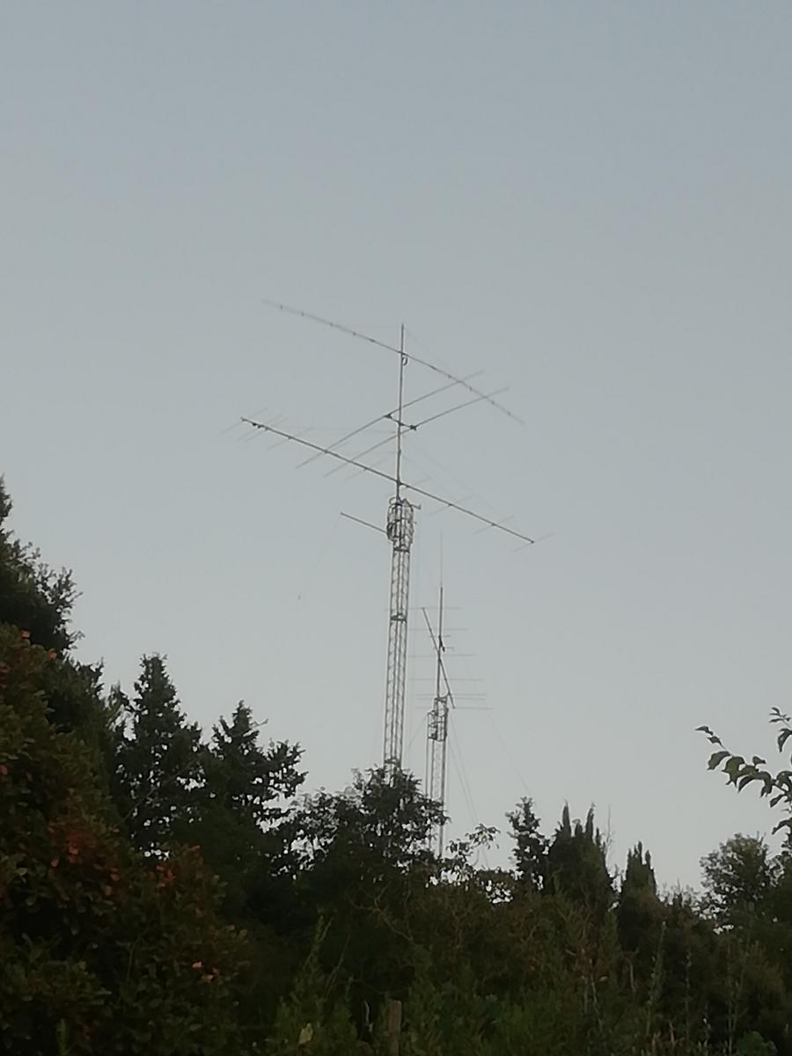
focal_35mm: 104
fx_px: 3173
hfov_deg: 14.2
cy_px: 528
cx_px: 396
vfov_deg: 18.9
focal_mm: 3.21
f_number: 2.2
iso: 64
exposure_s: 1/120
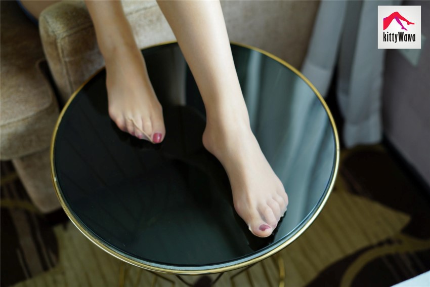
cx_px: 215
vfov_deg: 27.0
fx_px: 597
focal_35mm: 50
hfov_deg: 39.6
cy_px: 144
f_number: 2.5
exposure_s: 1/60
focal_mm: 50
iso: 125
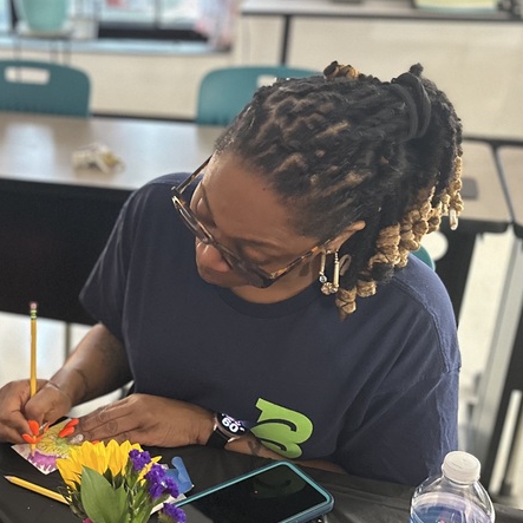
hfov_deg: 33.0
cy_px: 268
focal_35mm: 49
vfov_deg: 34.7
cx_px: 60
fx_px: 838
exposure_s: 1/40
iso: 1000
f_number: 1.78
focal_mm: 6.86
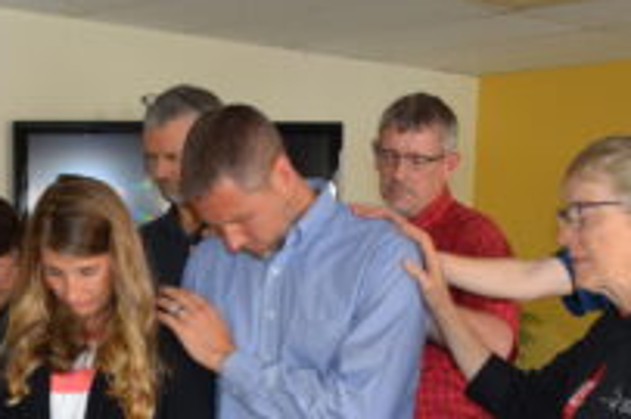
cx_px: 162
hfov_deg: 25.1
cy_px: 438
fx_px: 1401
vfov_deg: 16.6
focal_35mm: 80
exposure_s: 1/100
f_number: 5
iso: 800
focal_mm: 24
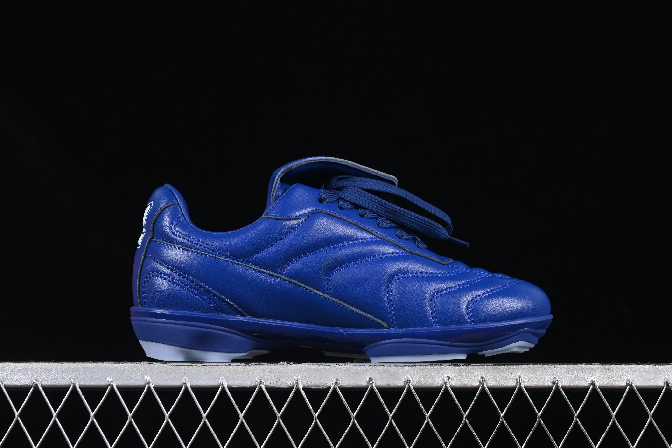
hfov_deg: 27.0
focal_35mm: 75
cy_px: 224
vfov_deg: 18.2
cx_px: 336
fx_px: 1400
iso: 160
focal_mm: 50
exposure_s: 1/60
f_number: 6.3
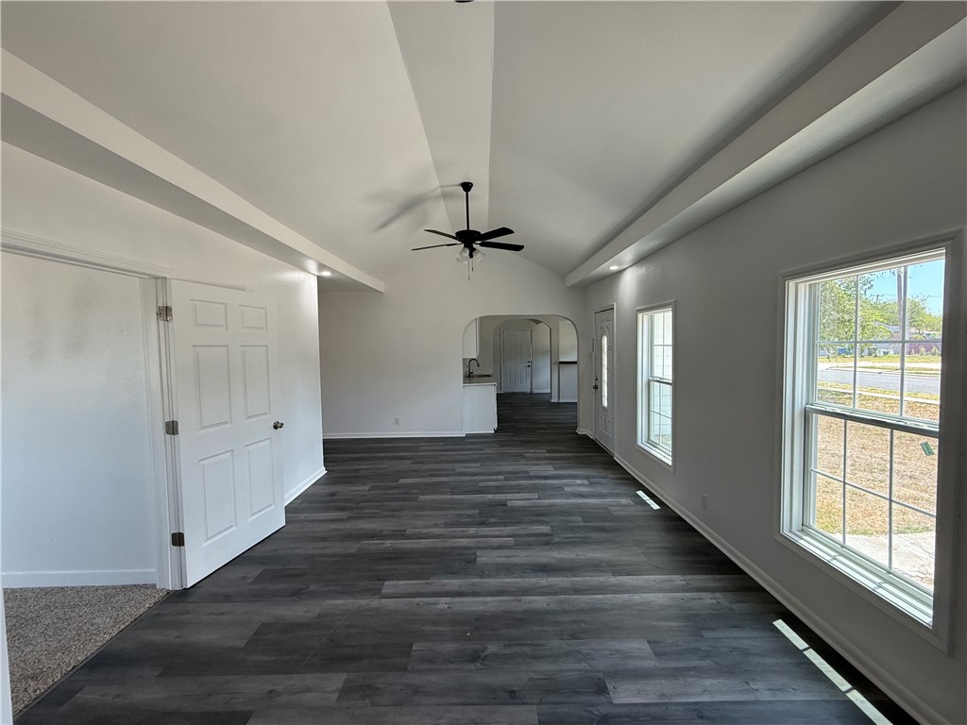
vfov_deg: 85.7
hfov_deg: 102.1
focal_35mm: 14
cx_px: 484
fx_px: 391
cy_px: 362
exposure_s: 1/97
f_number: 2.2
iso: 64
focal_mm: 2.22
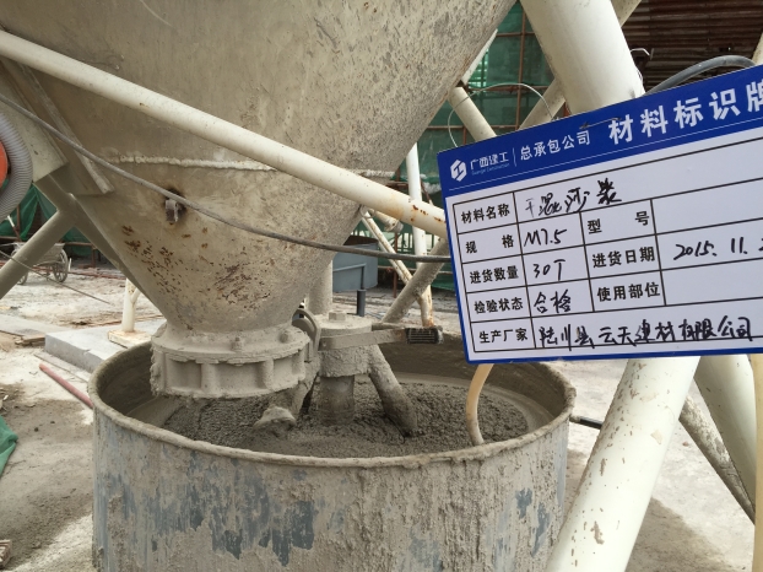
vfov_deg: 48.2
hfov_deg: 61.7
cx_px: 382
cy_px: 286
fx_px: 639
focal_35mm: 29
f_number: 2.2
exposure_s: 1/216
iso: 32
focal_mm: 4.15
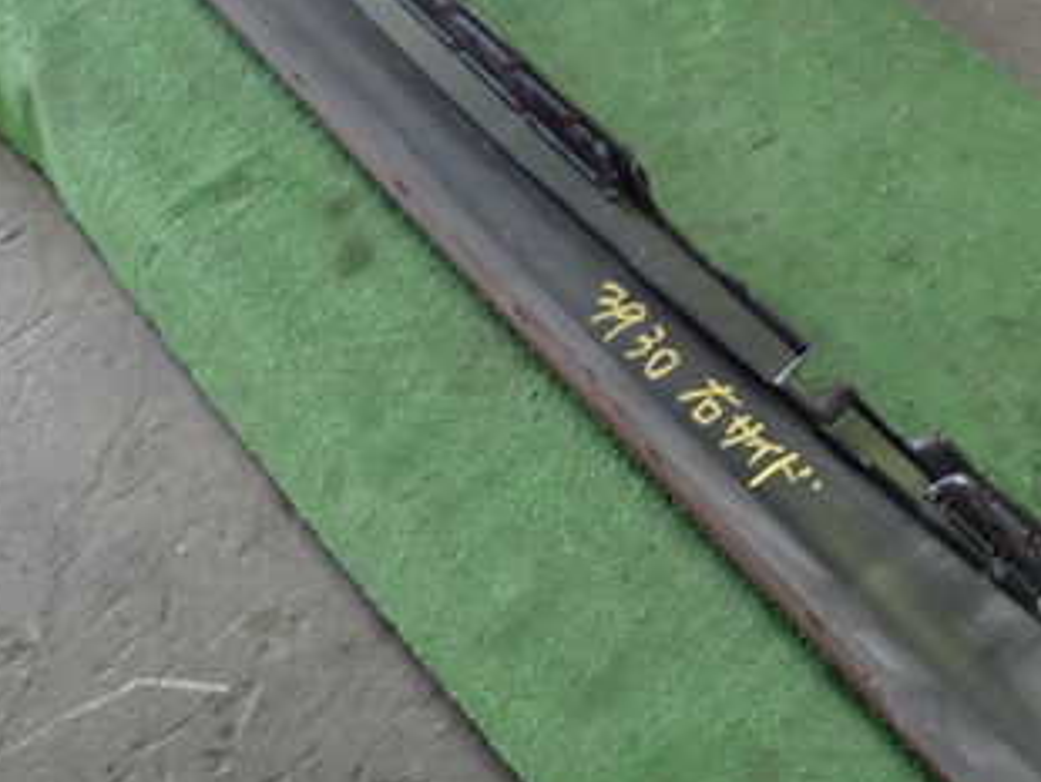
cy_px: 373
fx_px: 1746
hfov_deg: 32.9
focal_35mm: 58
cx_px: 712
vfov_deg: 25.3
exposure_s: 1/30
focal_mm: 5.4
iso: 250
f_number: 2.3
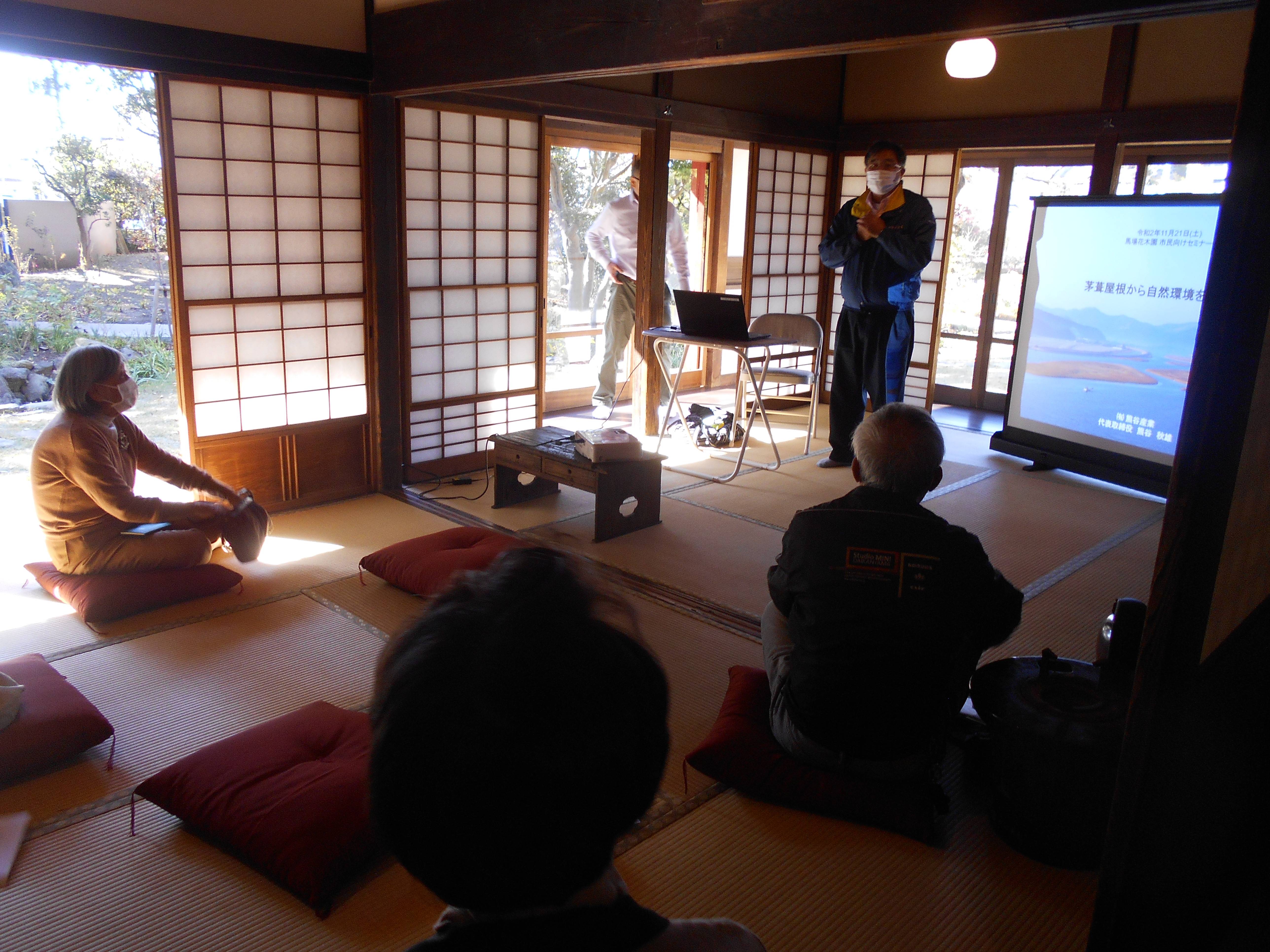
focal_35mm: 26
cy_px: 476
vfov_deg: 53.1
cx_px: 635
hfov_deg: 67.3
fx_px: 954
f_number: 3.2
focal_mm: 4.6
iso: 110
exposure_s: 1/30
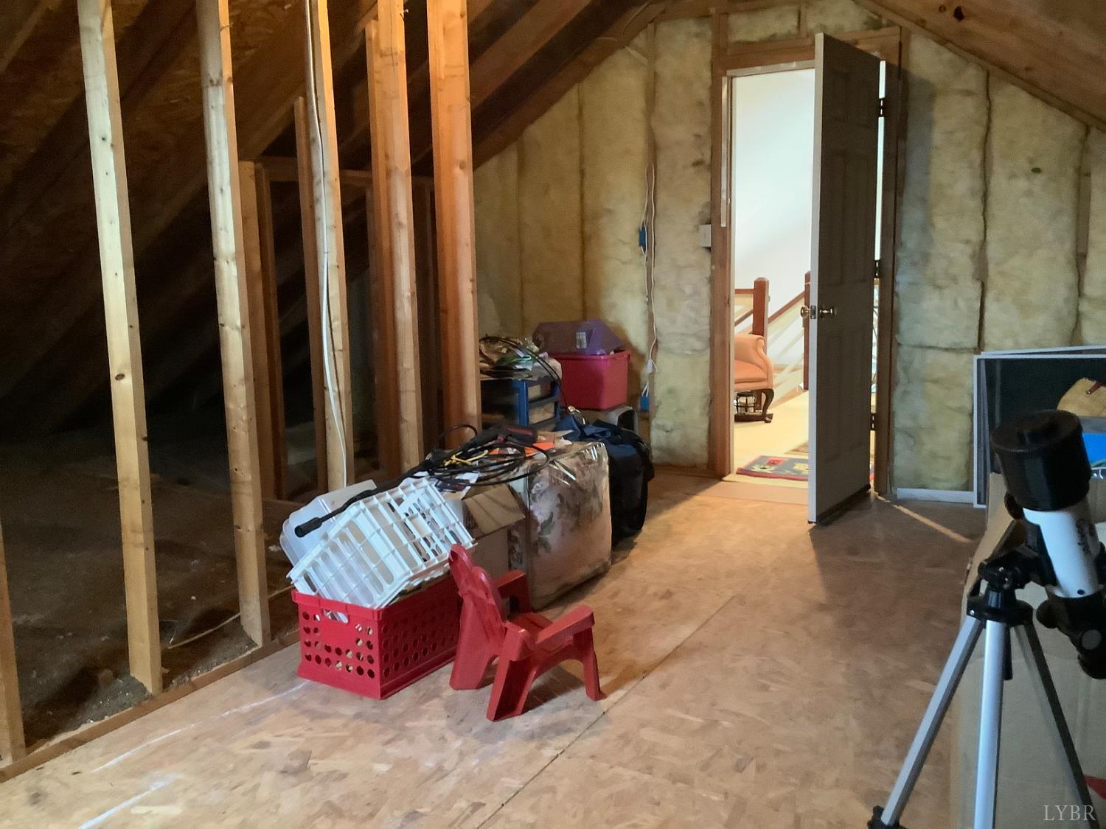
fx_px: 990
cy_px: 414
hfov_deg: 58.4
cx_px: 553
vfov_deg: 45.4
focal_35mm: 31
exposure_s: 1/24
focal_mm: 3.3
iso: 800
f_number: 2.4
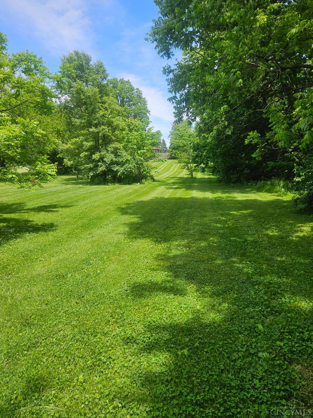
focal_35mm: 24
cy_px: 204
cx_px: 152
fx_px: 289
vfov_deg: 71.6
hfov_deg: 56.8
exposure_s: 1/2000
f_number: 1.8
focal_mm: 5.4
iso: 50
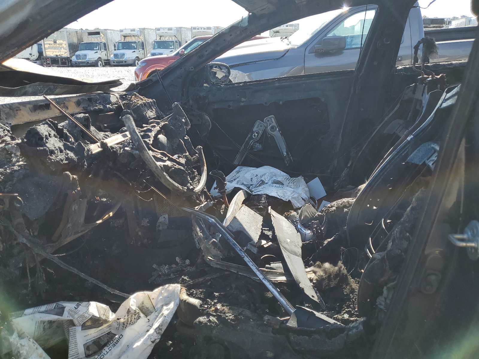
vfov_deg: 53.1
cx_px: 240
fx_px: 360
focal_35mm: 26
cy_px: 180
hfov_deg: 67.3
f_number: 1.5
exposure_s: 1/1000
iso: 50
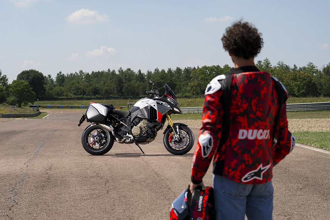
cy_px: 110
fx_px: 770
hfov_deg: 24.2
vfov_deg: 16.3
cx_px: 165
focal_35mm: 84
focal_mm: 84
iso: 50
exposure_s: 1/250
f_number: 7.1
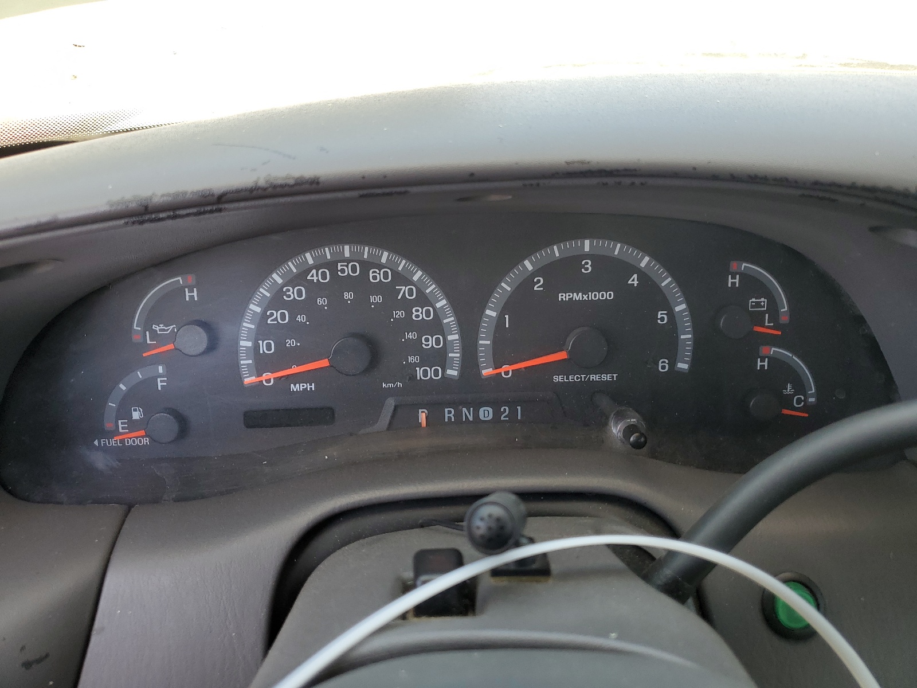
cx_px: 458
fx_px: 689
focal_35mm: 26
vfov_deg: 53.1
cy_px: 344
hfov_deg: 67.3
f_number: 1.5
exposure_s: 1/196
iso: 50
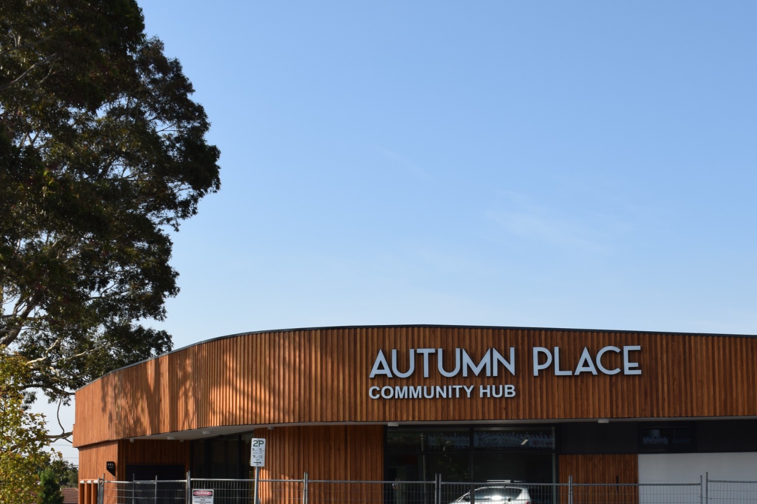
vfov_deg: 28.2
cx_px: 503
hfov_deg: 41.4
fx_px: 988
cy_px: 384
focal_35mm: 47
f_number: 9
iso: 200
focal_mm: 18
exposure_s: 1/320
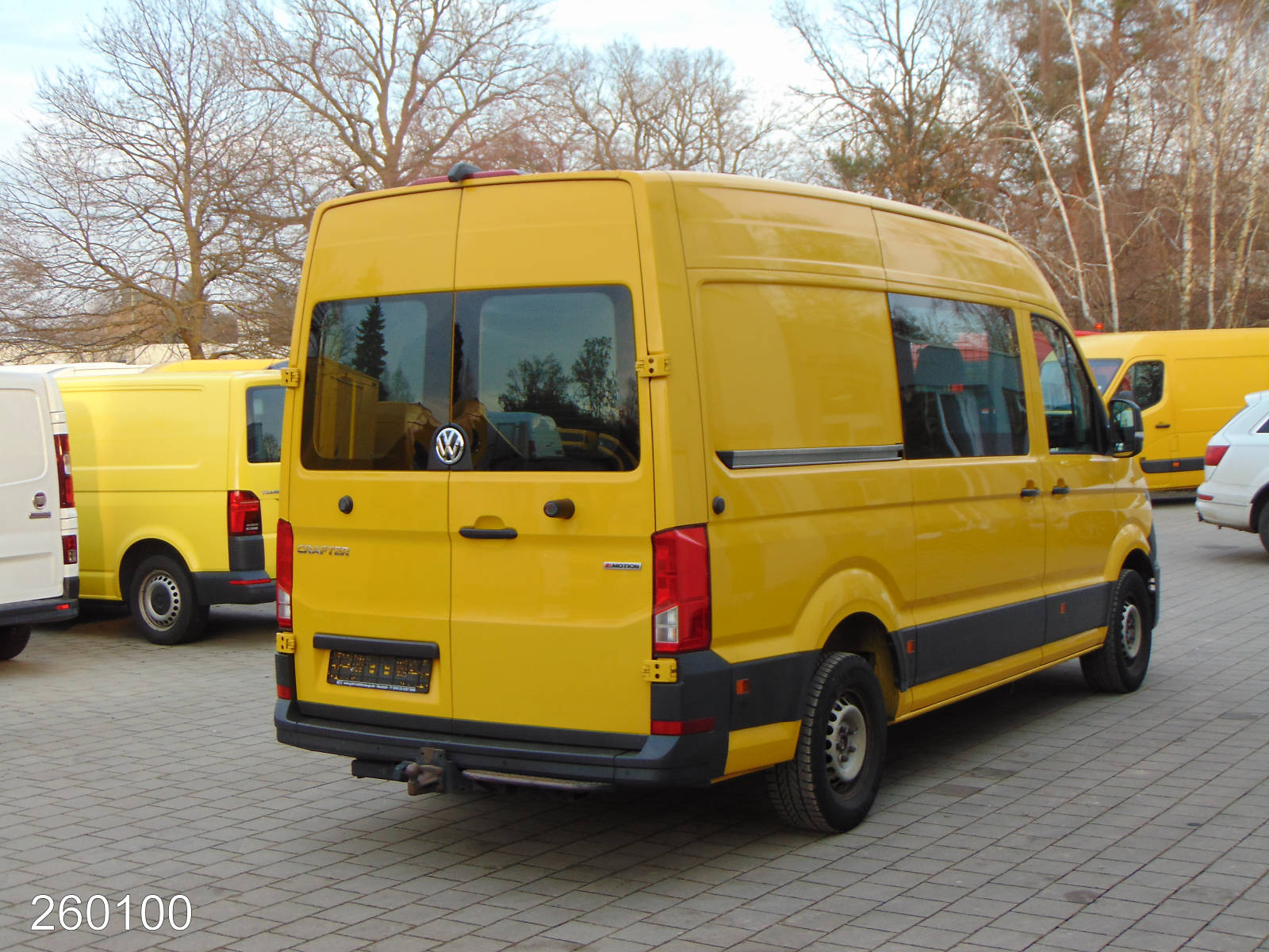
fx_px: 1833
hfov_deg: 38.2
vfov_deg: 29.1
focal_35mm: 50
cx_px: 634
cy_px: 476
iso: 80
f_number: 3.5
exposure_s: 1/60
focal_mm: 9
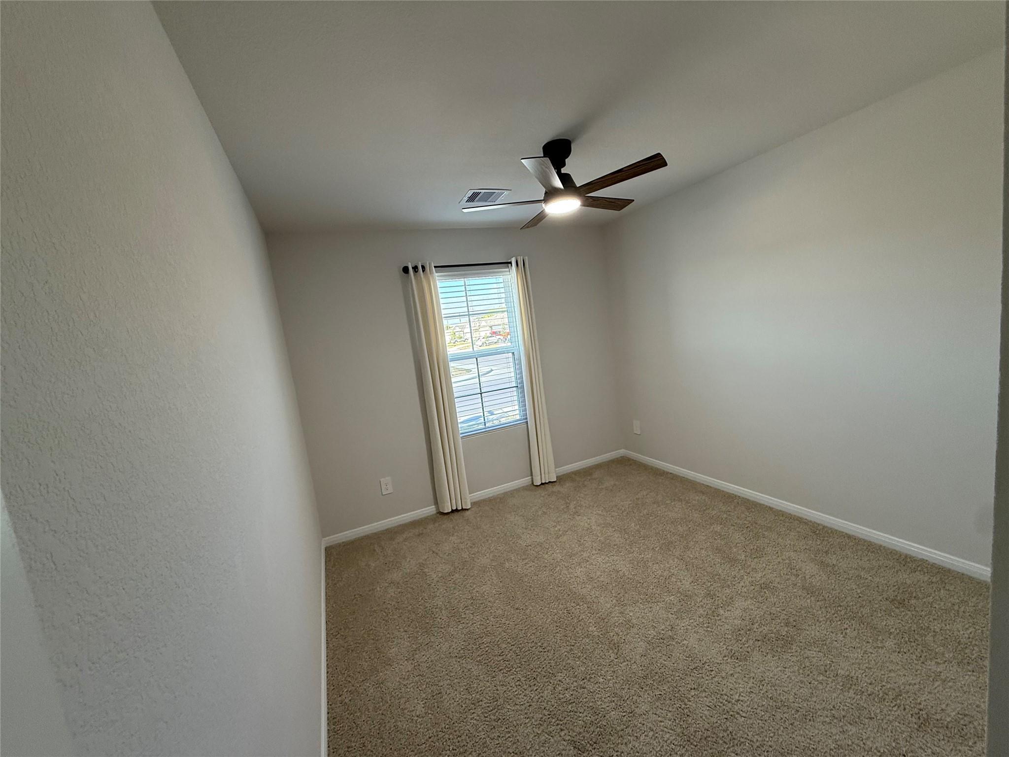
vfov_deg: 85.7
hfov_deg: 102.1
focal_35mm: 14
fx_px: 408
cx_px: 504
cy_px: 378
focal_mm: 2.22
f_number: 2.2
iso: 160
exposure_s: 1/99
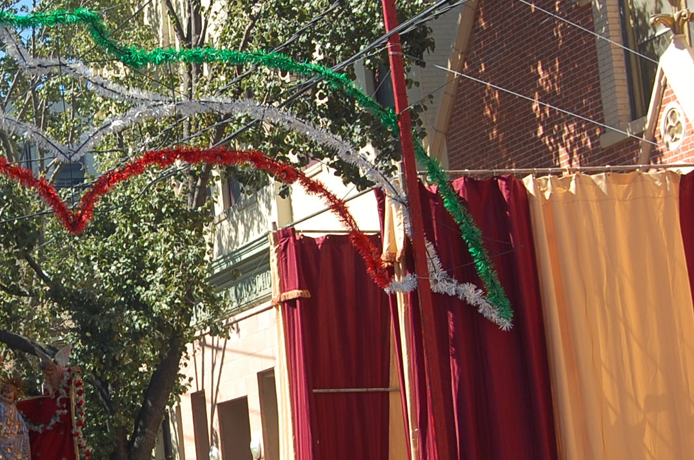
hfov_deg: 18.2
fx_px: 2118
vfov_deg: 12.4
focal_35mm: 110
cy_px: 287
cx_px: 30
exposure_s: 1/250
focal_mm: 35
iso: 200
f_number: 8
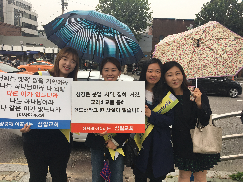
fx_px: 204
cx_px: 122
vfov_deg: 48.2
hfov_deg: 61.7
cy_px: 91
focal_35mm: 29
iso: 25
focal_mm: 4.15
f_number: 2.2
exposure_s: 1/373
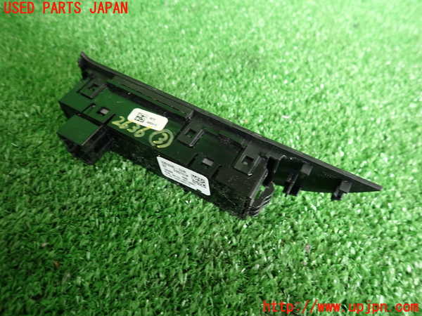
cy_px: 158
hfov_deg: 69.4
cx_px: 211
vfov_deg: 54.9
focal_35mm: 25
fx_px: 305
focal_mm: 4.5
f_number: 2
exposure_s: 1/40
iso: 200
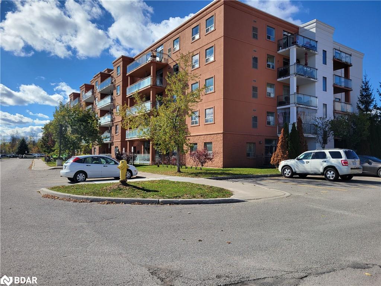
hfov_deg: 67.3
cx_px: 190
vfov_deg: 53.1
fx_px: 286
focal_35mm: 26
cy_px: 143
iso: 40
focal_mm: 5.4
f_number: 1.8
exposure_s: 1/3229
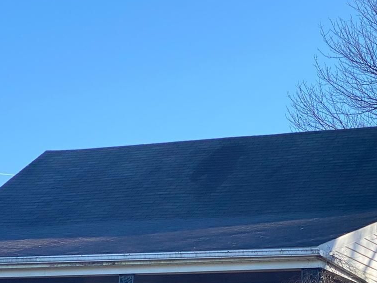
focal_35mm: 141
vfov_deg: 10.4
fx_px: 1535
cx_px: 175
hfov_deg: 14.0
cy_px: 306
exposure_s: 1/685
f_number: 2
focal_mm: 6
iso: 20
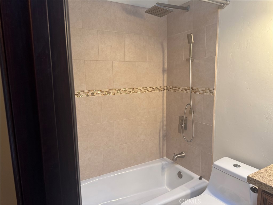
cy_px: 102
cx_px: 136
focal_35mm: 24
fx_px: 189
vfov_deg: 56.8
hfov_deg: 71.6
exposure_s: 1/60
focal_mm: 6.76
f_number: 1.78
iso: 160
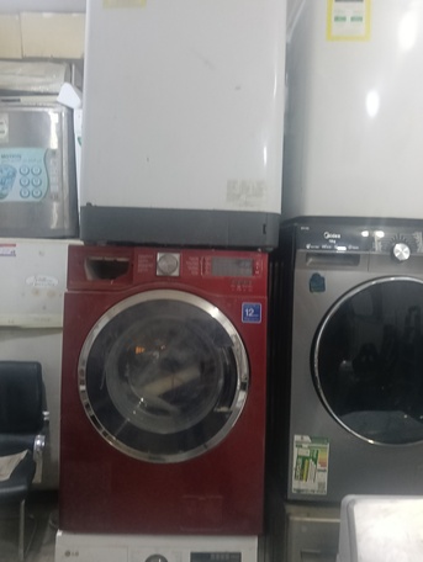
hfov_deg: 51.4
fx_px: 439
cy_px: 281
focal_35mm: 27
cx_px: 212
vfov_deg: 65.3
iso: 640
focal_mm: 3.98
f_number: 1.8
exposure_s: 1/30
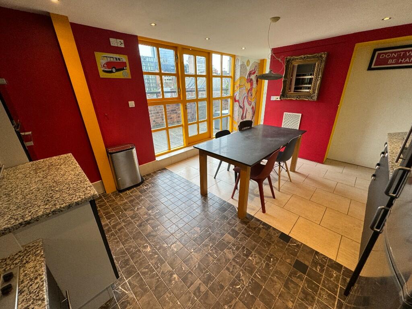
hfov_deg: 102.1
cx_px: 206
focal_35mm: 14
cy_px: 154
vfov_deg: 85.7
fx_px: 167
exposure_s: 1/100
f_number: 2.2
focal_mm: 2.22
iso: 100
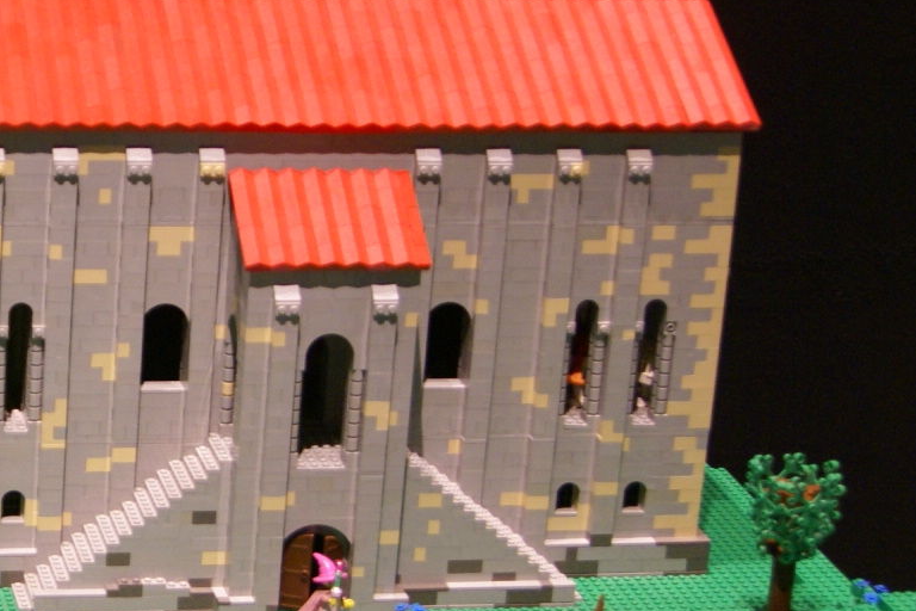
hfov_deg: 18.6
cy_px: 280
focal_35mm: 105
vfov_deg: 13.0
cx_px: -135
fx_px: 2671
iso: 400
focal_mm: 28
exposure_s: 1/30
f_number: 4
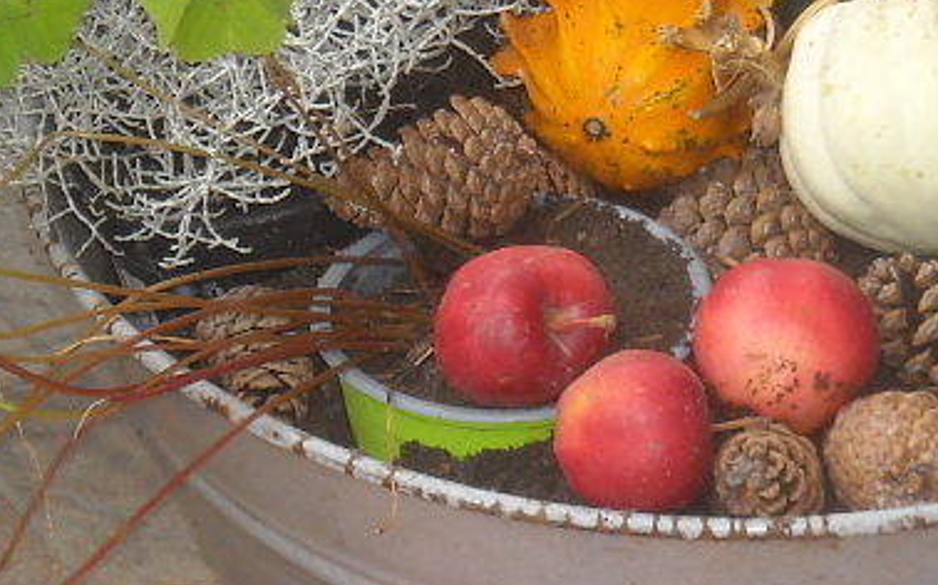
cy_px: 82
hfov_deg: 8.7
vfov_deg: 5.4
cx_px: 603
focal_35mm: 241
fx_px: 6159
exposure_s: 1/125
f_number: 4.1
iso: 100
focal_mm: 13.73
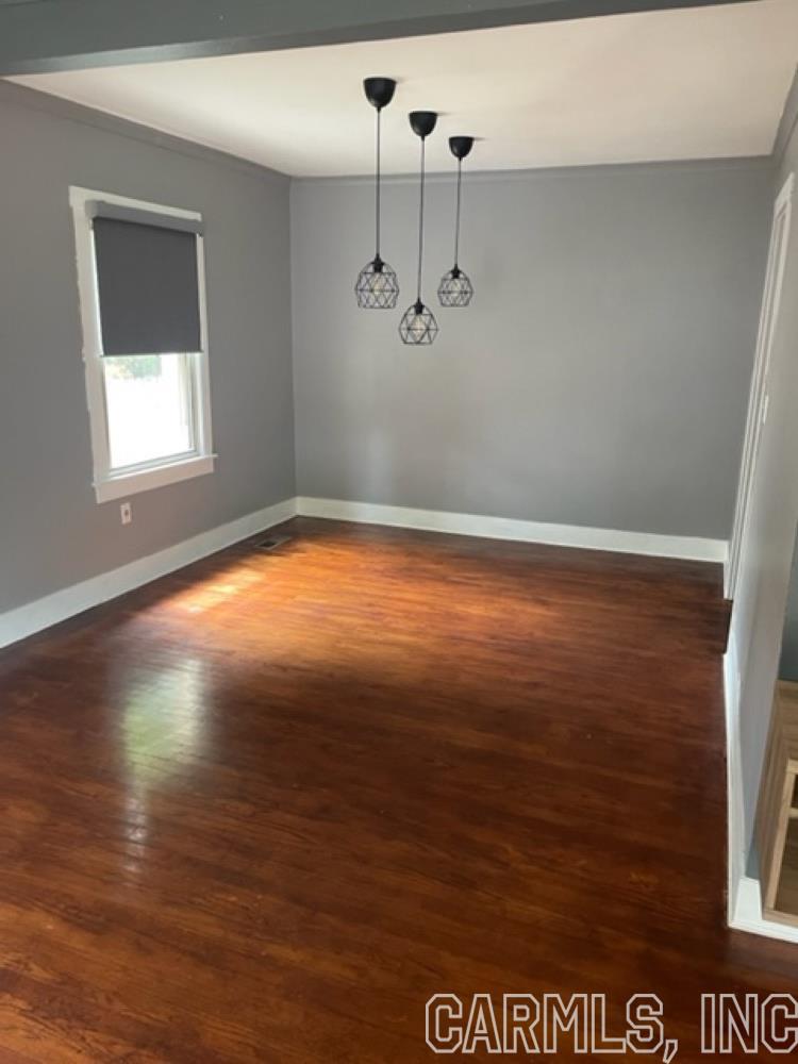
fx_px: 799
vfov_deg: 67.3
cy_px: 532
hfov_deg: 53.1
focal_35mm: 26
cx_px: 399
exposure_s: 1/60
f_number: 1.6
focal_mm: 4.2
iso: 250
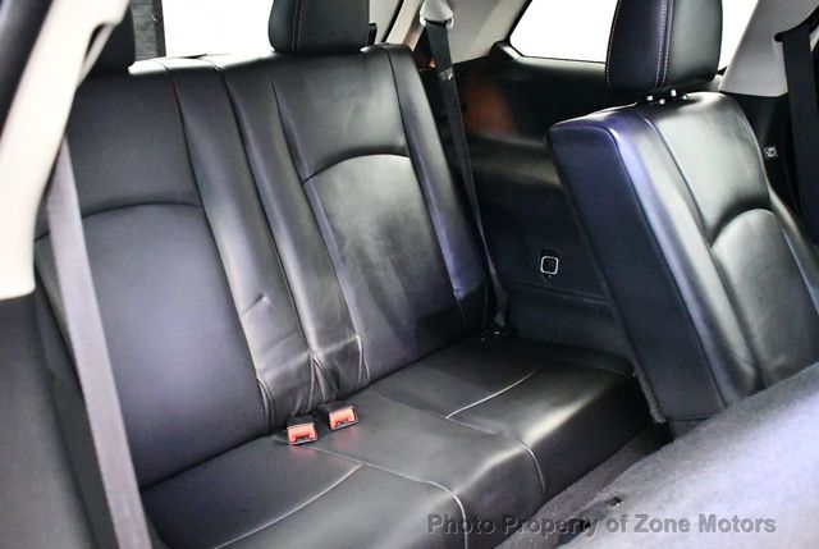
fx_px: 820
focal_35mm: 36
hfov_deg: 53.1
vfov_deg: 37.0
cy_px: 274
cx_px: 410
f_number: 3.5
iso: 12800
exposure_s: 1/50
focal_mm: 18
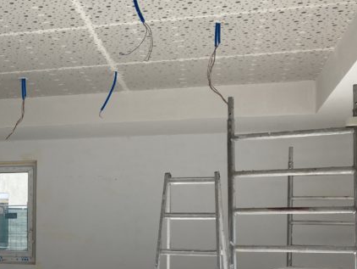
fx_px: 671
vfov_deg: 22.3
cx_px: -21
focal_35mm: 65
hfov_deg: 27.6
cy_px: 216
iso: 20
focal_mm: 3.99
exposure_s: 1/128
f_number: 1.8
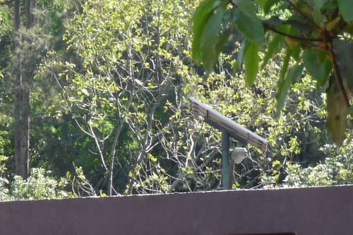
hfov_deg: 6.2
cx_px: 163
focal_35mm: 334
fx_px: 3275
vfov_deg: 4.1
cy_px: 351
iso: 100
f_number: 4.7
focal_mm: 19.1
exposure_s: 1/80
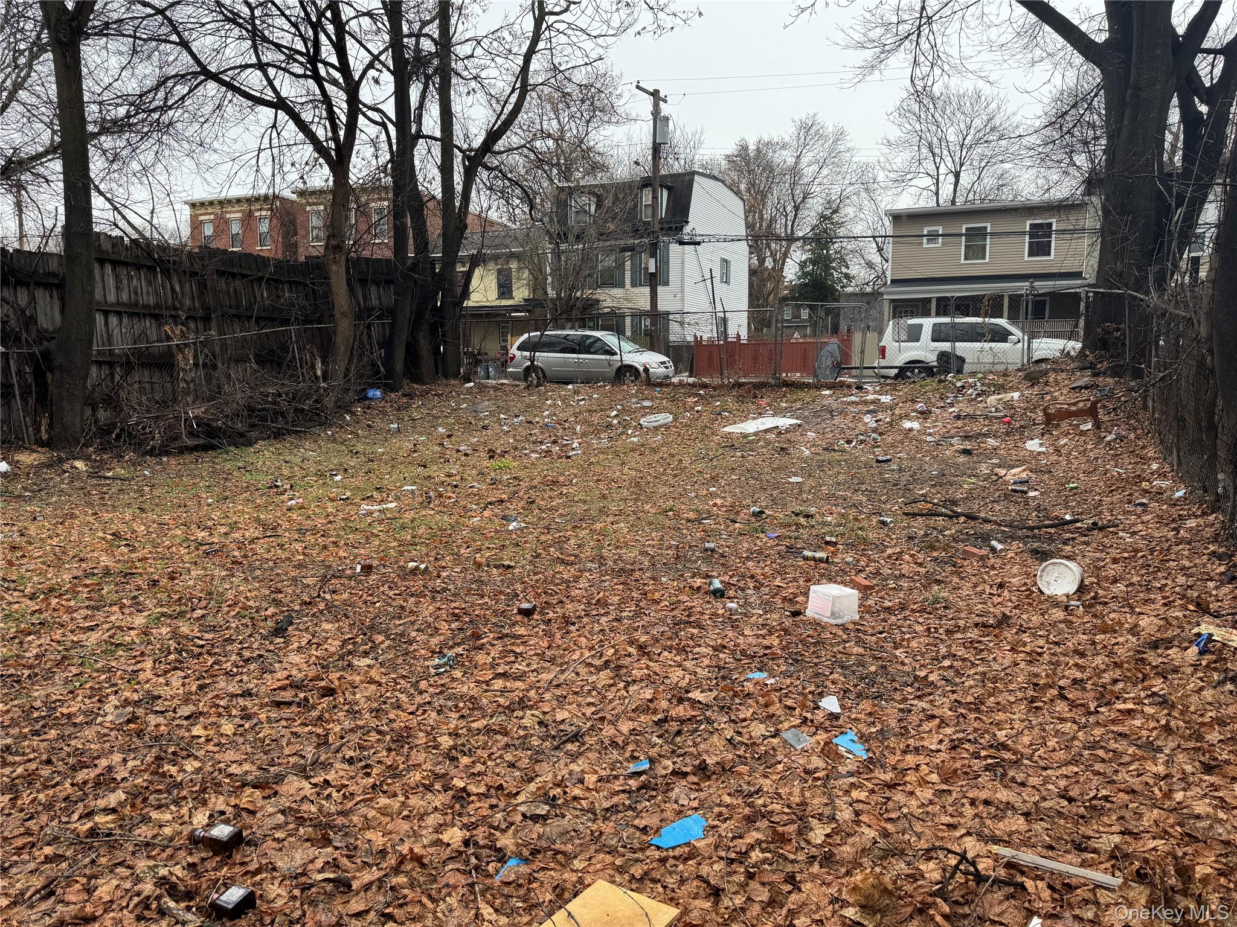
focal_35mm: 24
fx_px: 858
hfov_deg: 71.6
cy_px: 464
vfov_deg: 56.8
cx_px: 618
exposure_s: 1/262
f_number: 1.78
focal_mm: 6.76
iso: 80
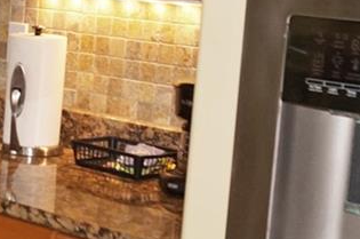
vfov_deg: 11.2
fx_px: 1218
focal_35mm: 122
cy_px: 121
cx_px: -217
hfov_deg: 15.2
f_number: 4
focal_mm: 16
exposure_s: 1/160
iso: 500
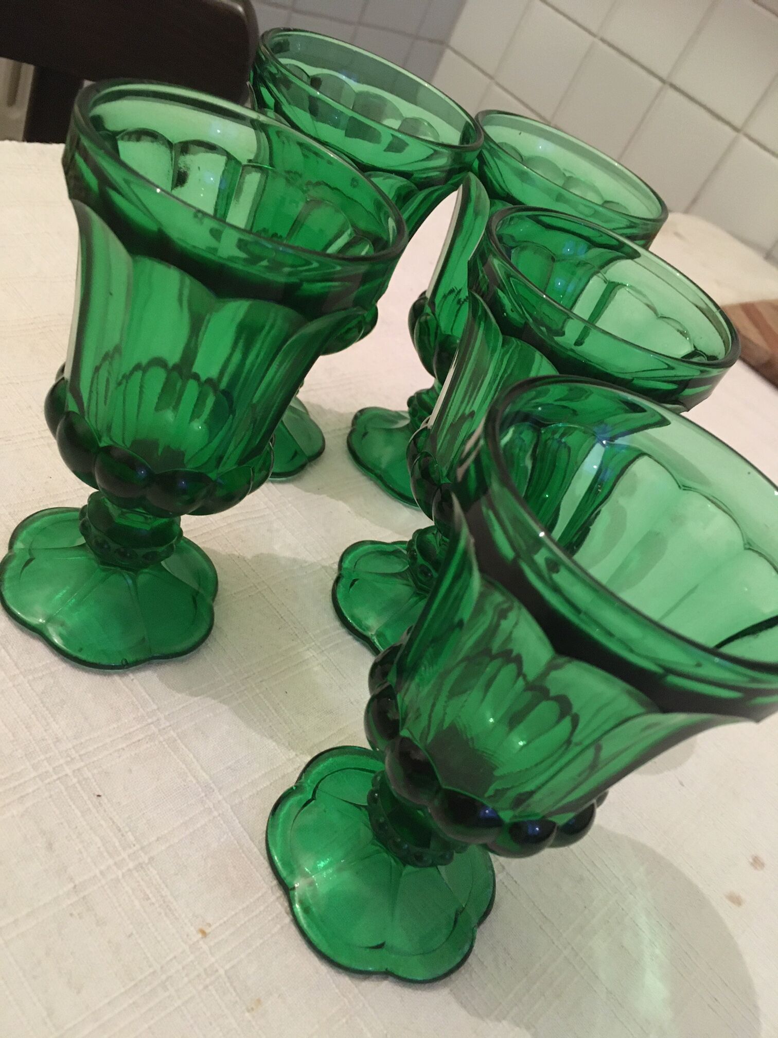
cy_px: 519
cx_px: 389
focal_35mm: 29
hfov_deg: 48.2
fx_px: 869
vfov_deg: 61.7
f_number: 2.2
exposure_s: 1/17
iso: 400
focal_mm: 4.15
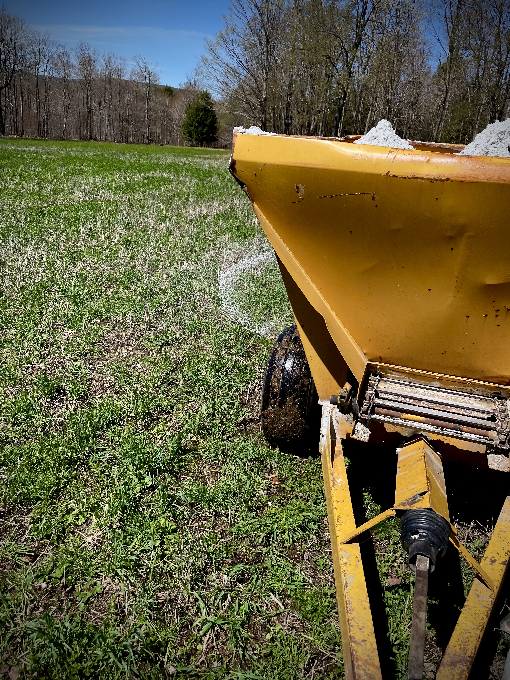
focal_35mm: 26
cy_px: 340
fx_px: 511
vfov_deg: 67.3
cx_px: 255
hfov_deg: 53.1
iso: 32
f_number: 1.6
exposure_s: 1/2618
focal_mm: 4.2
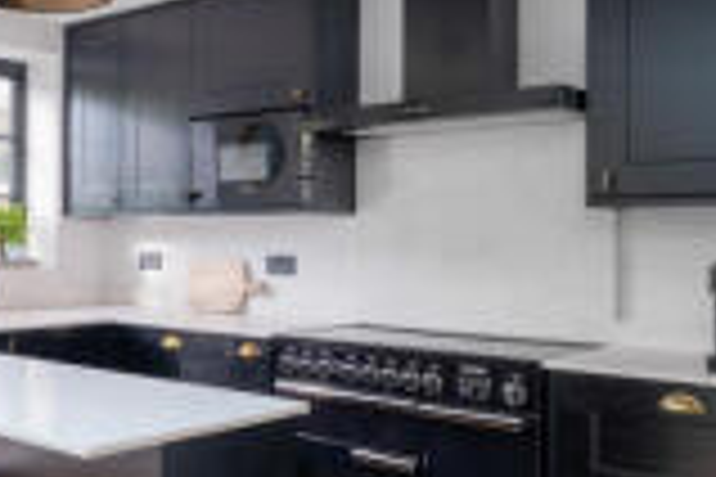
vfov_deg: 29.9
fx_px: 895
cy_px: 227
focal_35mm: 45
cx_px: 36
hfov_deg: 39.5
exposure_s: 1/30
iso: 320
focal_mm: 10
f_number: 7.1
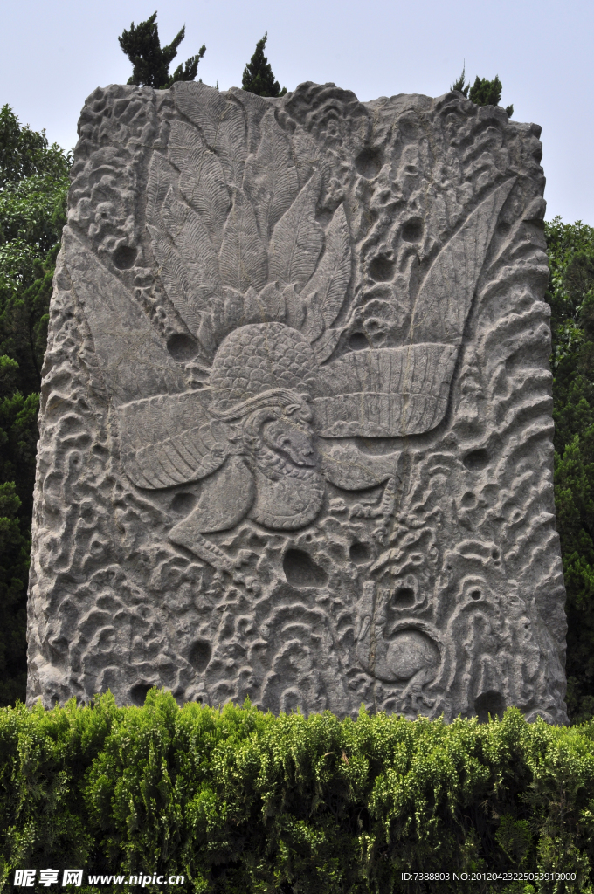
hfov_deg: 18.1
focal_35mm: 75
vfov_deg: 27.0
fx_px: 1861
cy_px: 447
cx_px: 297
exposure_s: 1/180
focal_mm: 50
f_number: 16
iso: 200
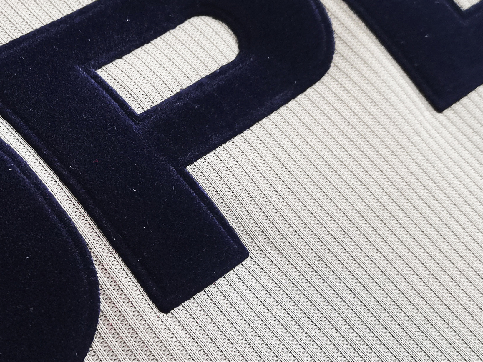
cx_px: 139
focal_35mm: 73
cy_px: 183
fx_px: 1019
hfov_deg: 26.4
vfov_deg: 20.2
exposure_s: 1/60
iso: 400
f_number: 1.8
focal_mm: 5.58
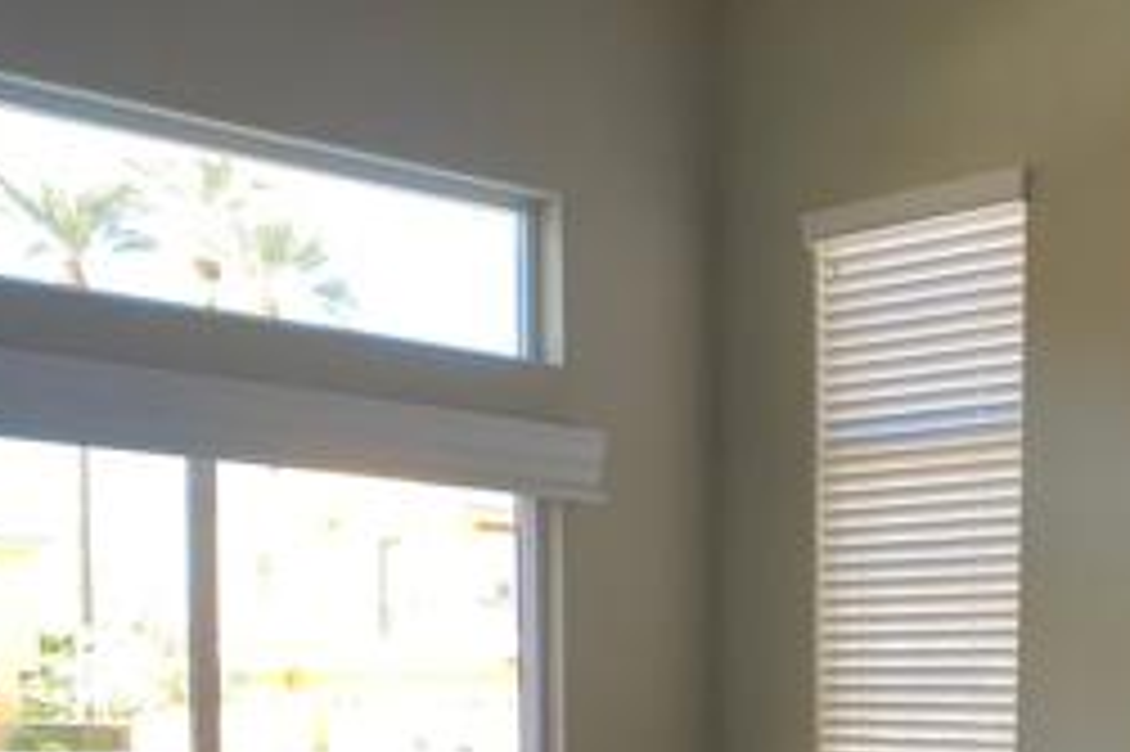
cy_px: 910
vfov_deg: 18.6
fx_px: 2164
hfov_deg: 28.0
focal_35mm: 69
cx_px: 1049
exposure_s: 1/120
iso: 80
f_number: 1.8
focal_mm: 4.25
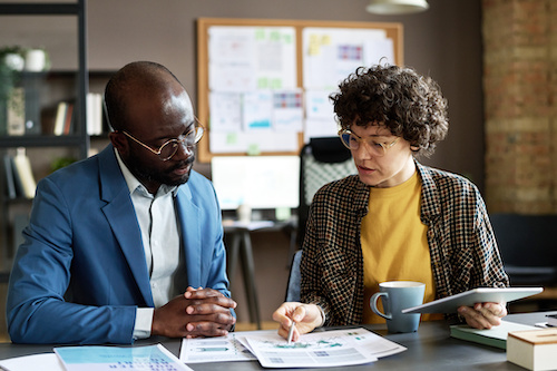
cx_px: 278
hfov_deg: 34.5
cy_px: 186
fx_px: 897
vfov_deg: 23.4
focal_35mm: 58
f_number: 2.8
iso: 800
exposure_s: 1/160
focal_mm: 58
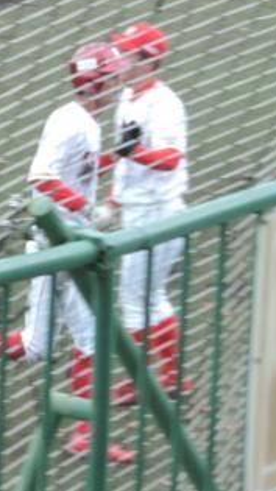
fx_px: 4857
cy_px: 97
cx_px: -278
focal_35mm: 373
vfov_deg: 5.8
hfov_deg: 3.2
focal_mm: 24
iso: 100
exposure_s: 1/125
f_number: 4.3
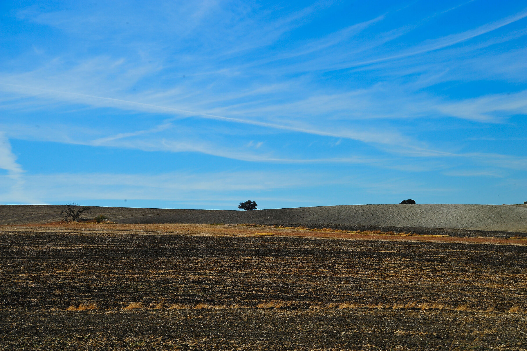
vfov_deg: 21.9
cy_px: 176
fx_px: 907
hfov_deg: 32.4
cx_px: 264
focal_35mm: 62
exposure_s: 1/500
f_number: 14
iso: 400
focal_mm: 62
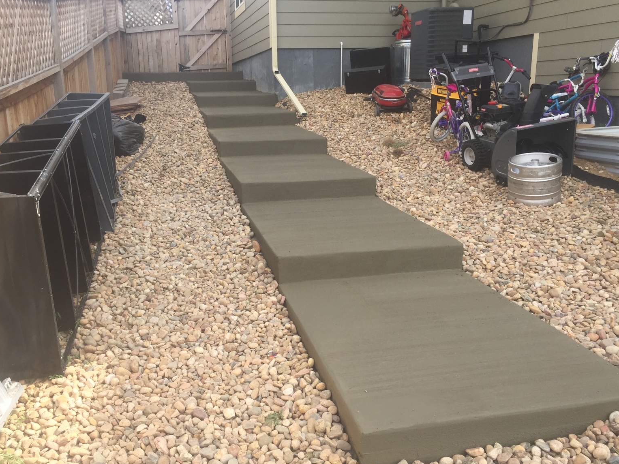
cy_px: 229
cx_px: 294
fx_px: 554
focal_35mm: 31
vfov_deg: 45.4
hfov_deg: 58.3
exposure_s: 1/791
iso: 32
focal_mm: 4.15
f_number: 2.2
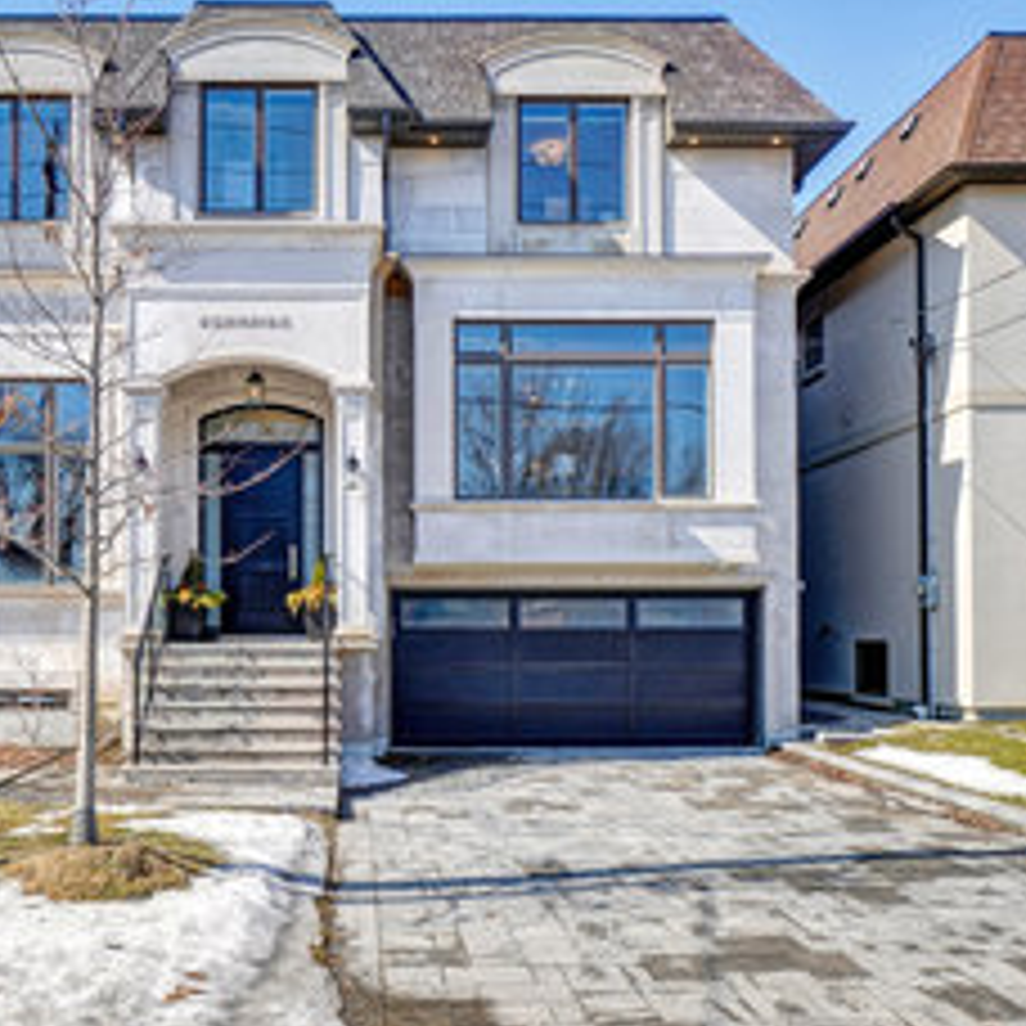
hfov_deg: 48.0
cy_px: 616
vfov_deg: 48.2
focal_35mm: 34
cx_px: 385
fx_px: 1140
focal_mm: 14
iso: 100
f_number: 8
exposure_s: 1/160
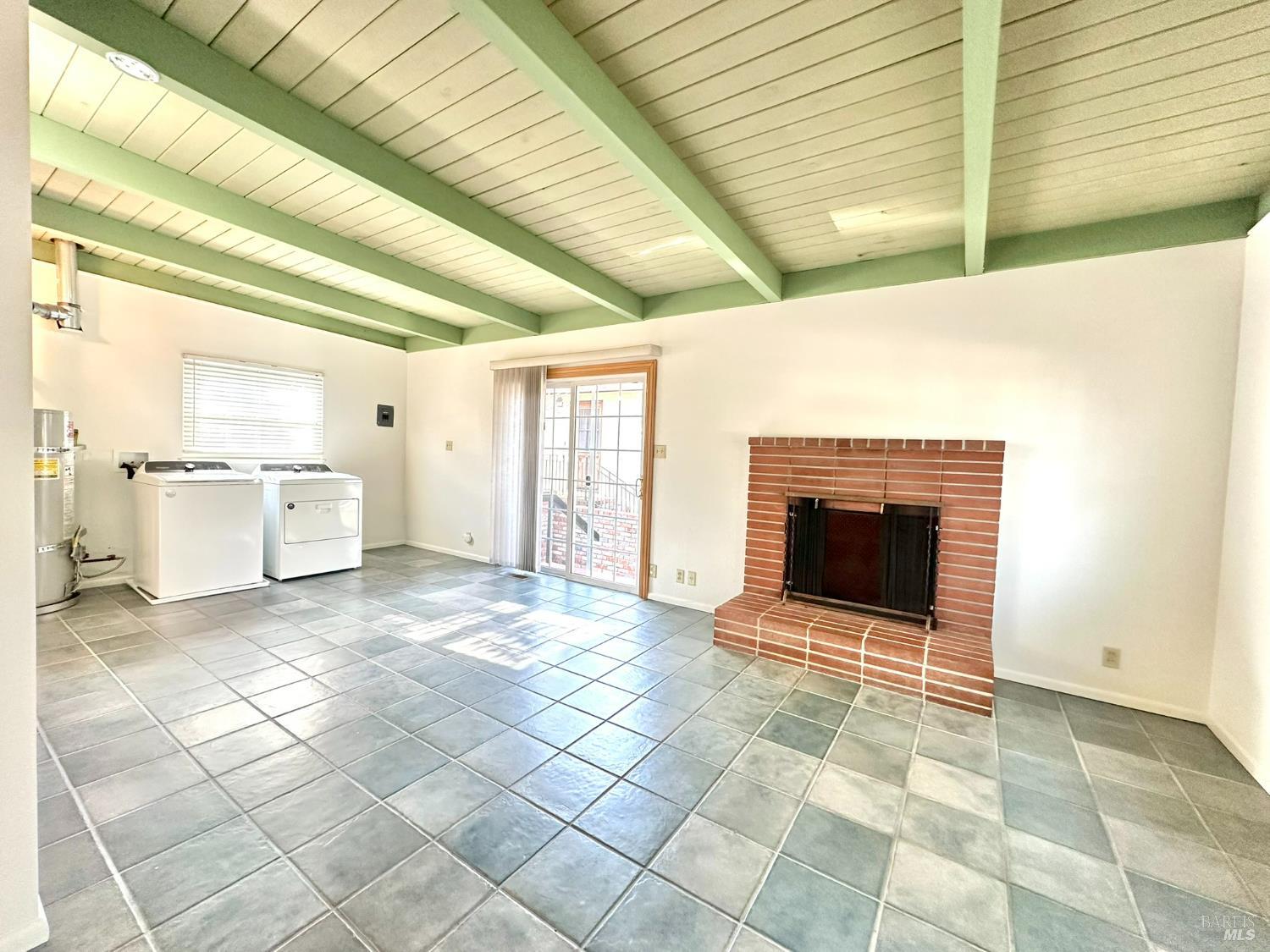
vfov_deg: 85.7
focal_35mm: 14
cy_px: 476
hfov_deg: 102.1
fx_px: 514
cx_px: 635
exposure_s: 1/60
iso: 200
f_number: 2.2
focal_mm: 2.22
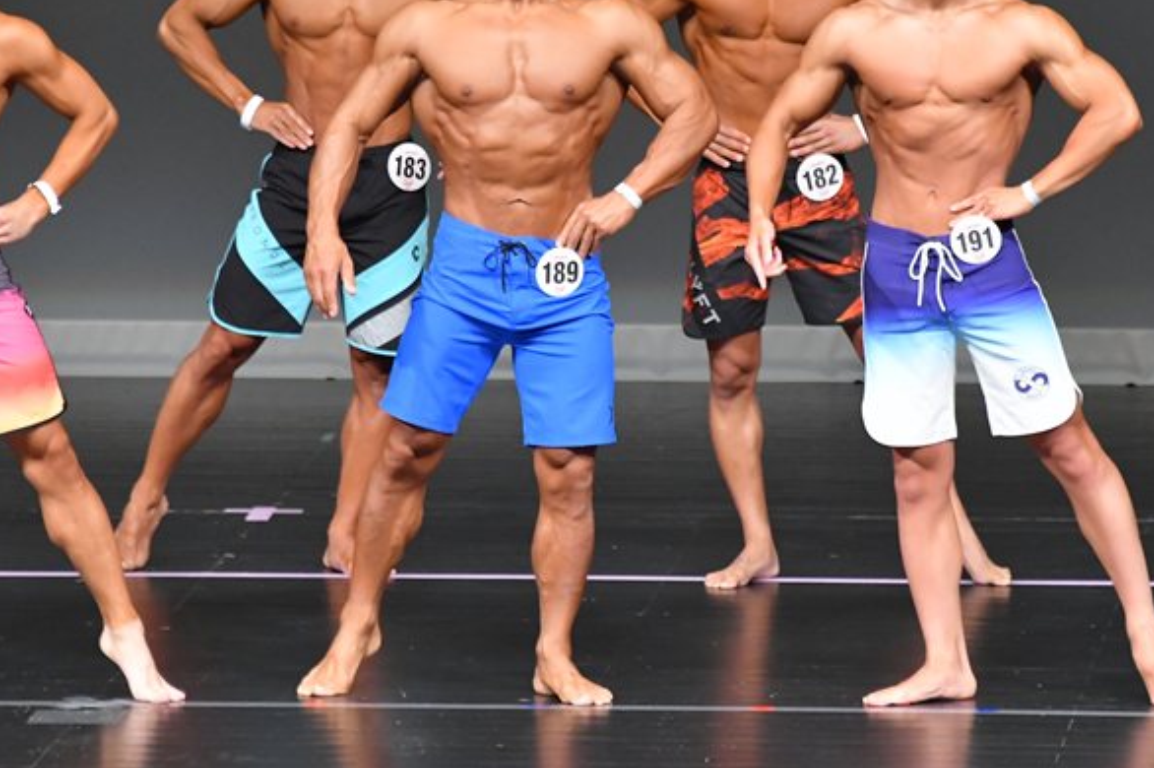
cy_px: 307
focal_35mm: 456
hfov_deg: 4.5
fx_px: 14609
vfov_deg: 3.0
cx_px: 680
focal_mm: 230
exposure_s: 1/400
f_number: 5.6
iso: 5000
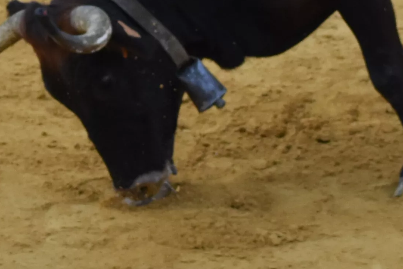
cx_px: -193
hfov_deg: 3.2
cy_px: -171
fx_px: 7197
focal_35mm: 643
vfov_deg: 2.1
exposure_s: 1/800
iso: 800
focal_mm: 78
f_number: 7.1
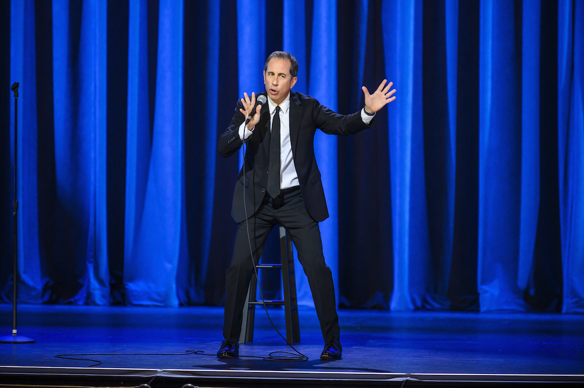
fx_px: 3242
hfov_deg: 10.3
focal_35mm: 200
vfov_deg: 6.9
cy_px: 194
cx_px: 292
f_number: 2.8
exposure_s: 1/200
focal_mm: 200
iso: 3200
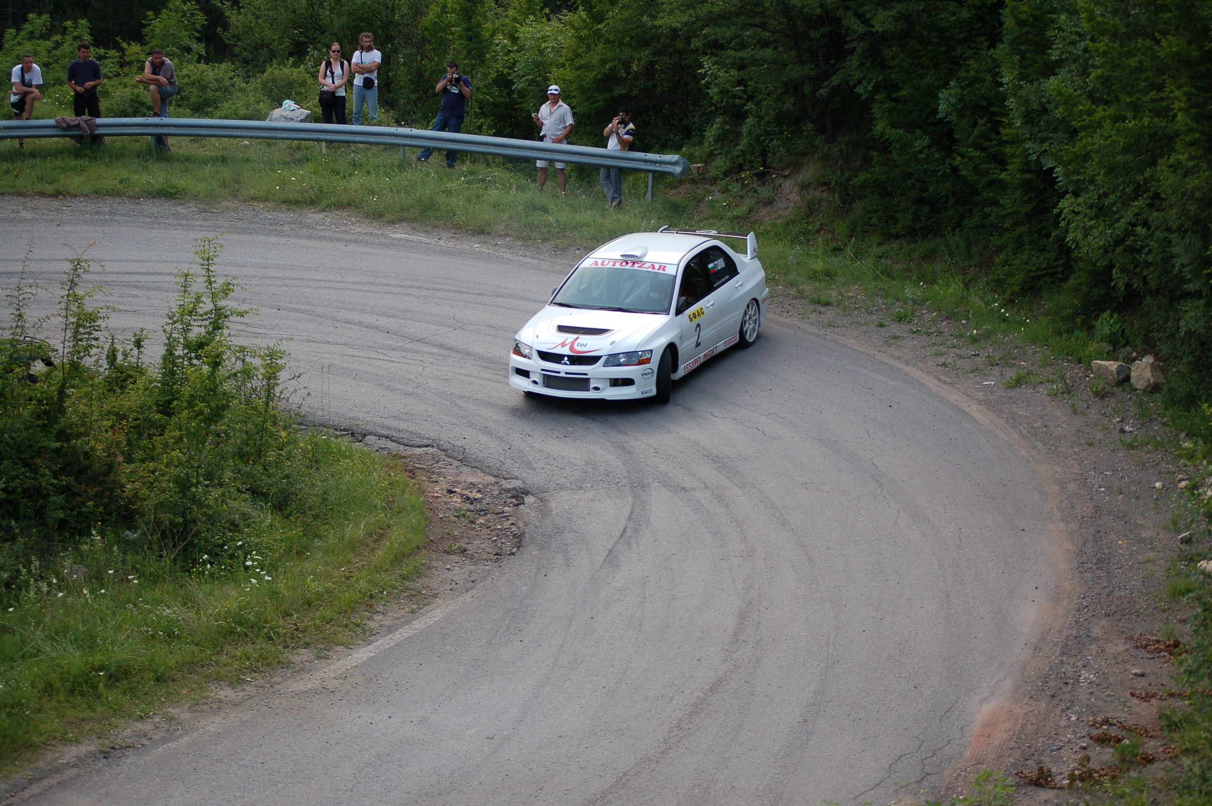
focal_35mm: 82
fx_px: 2775
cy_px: 403
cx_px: 606
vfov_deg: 16.5
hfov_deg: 24.6
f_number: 4
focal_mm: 55
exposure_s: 1/500
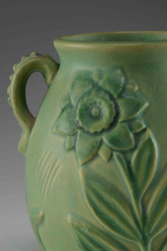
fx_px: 545
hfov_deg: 17.4
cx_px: 84
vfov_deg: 26.0
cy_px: 126
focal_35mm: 78
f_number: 16
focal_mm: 52
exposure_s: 1/80
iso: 100
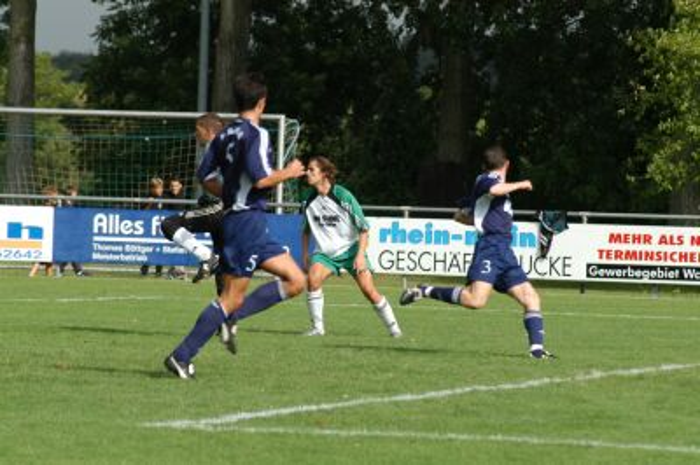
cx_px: 350
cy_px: 232
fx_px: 5828
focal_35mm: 300
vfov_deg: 4.6
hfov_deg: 6.9
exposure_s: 1/640
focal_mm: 200
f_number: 6.3
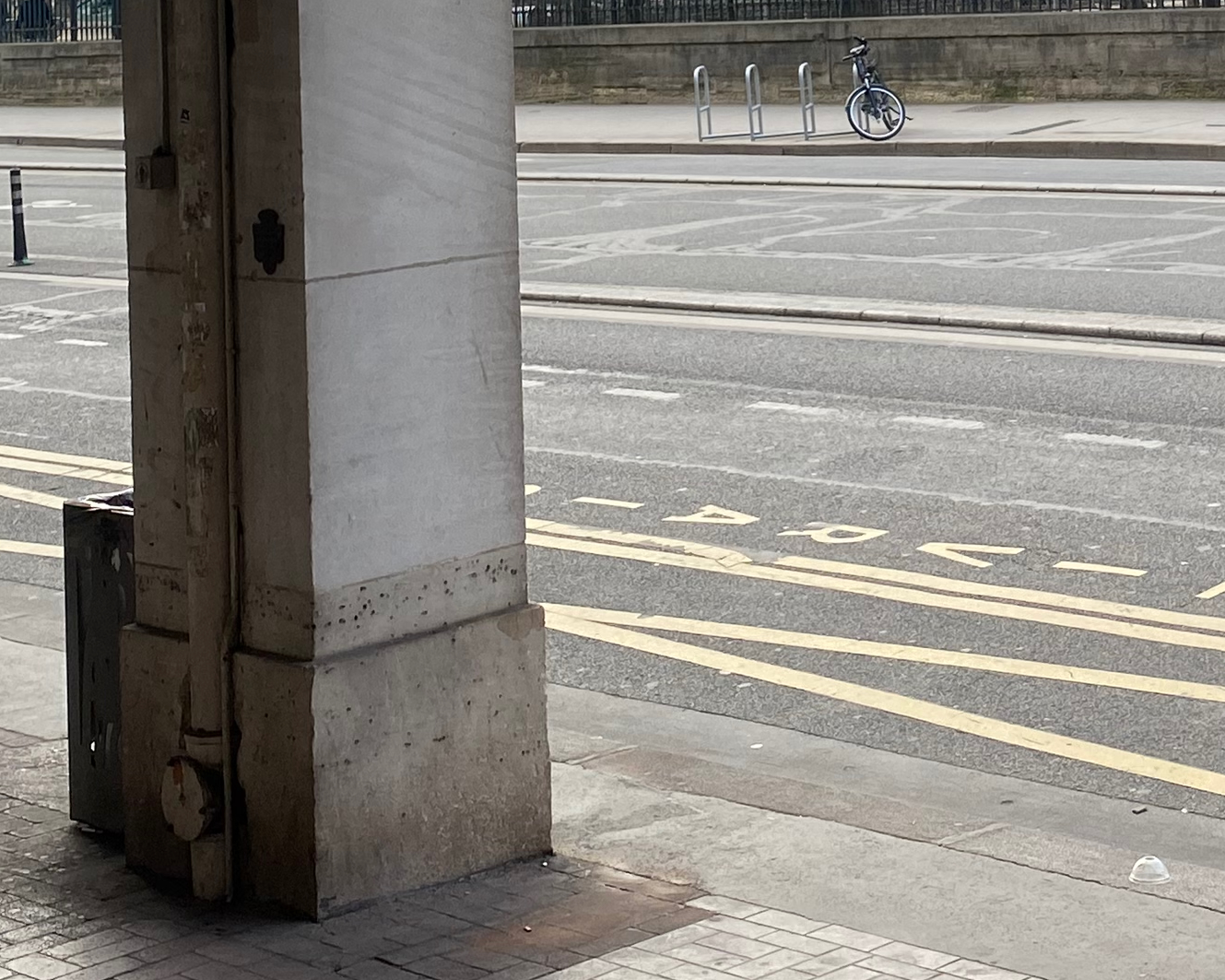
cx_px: 952
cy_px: -115
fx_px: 2791
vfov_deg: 19.1
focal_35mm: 77
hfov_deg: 24.4
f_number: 1.8
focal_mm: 4.25
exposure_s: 1/262
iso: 32
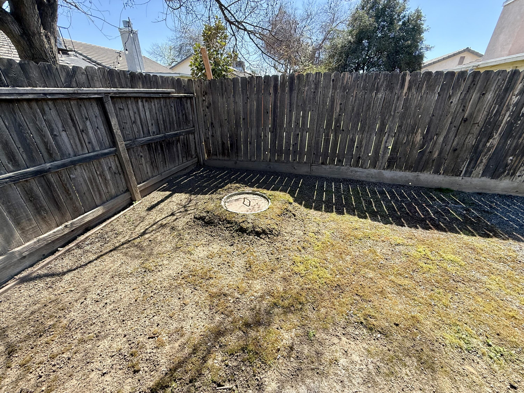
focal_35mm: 14
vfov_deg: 85.7
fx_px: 212
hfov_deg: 102.1
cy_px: 196
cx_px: 262
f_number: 2.2
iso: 50
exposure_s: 1/468
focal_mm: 2.22
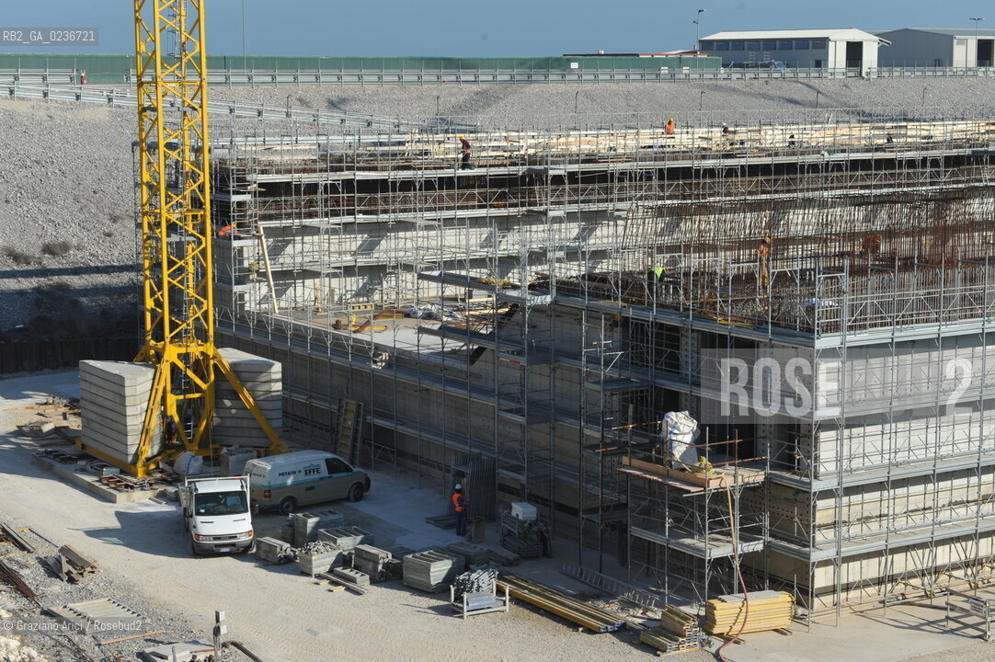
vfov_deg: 19.4
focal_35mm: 70
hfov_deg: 28.9
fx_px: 1933
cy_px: 331
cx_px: 498
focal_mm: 70
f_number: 10
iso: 200
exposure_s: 1/400
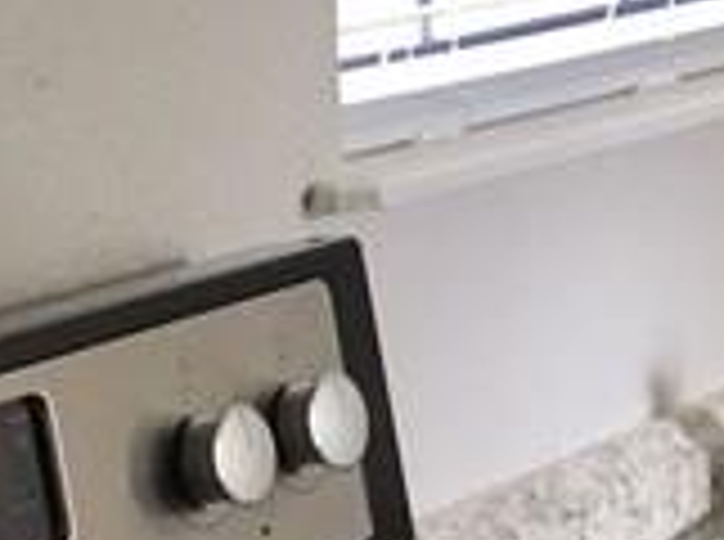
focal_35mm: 185
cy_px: 212
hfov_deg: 10.0
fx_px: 3861
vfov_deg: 8.0
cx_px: 1394
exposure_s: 1/30
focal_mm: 4.15
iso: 64
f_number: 2.2
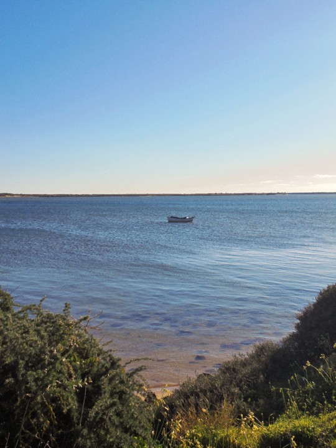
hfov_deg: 37.7
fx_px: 492
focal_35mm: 38
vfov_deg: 49.0
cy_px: 224
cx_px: 168
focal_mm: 6.9
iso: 100
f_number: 13.3
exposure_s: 1/125
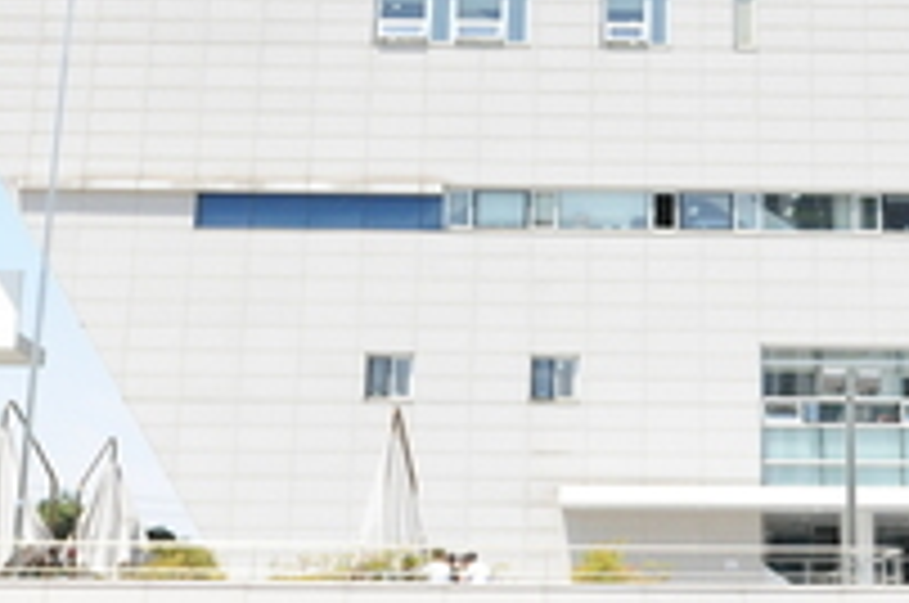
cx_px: 657
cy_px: 45
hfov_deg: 25.5
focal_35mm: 79
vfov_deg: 16.9
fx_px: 1992
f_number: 3.5
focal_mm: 29
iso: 1000
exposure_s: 1/8000
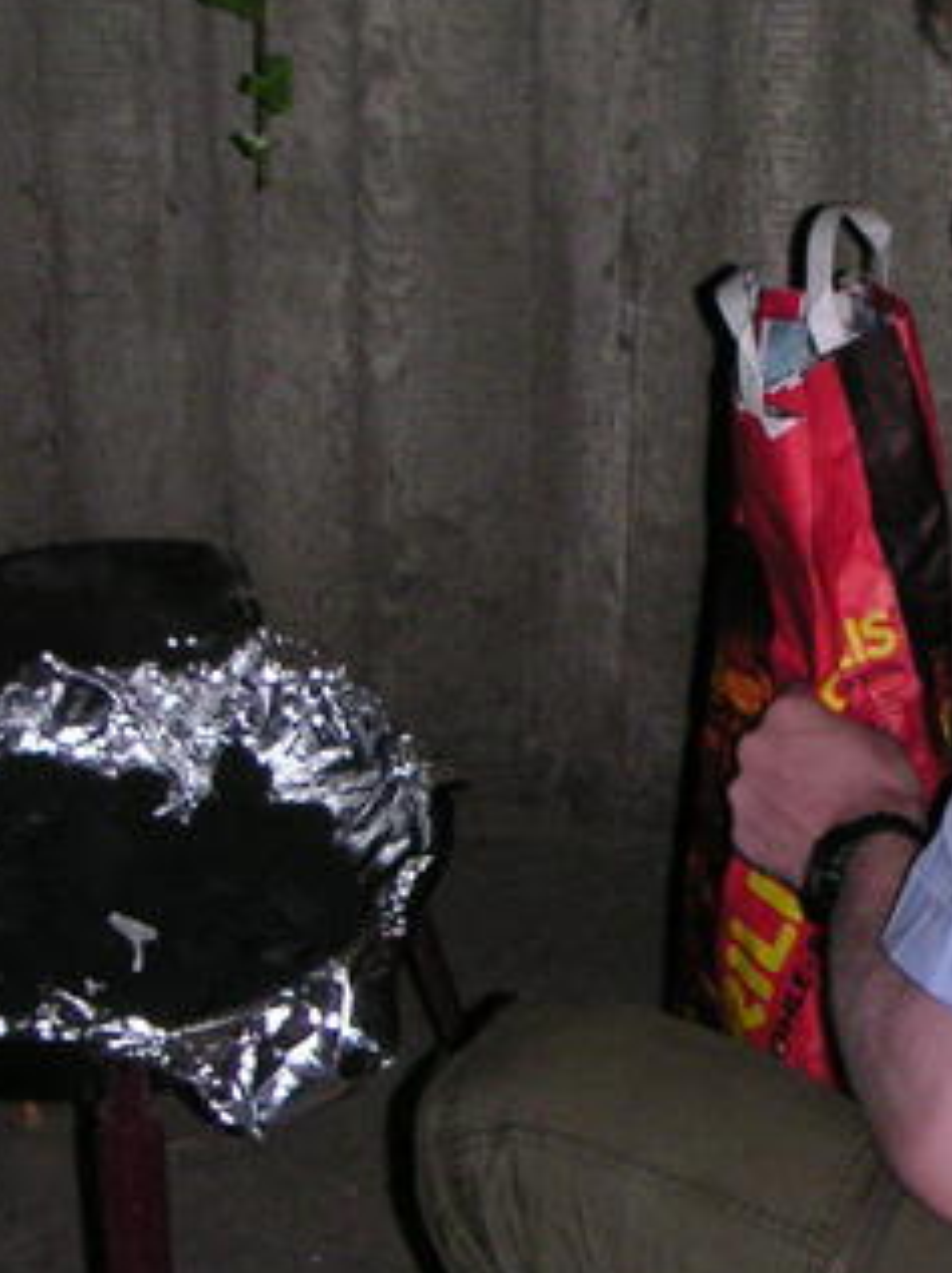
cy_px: 859
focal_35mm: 96
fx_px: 3527
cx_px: 872
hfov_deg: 15.2
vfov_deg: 20.4
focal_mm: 6
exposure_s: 1/45
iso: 160
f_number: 2.8
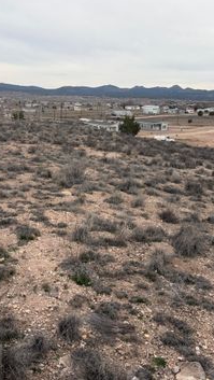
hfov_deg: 32.0
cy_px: 179
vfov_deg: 54.0
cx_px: 87
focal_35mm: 37
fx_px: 373
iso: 80
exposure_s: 1/689
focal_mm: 6.76
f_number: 1.78
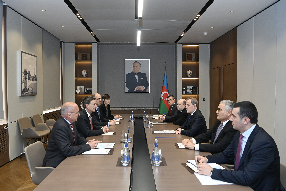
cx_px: 143
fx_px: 191
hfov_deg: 73.7
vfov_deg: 53.1
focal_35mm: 24
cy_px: 96
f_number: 5.6
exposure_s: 1/100
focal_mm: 24
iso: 1250
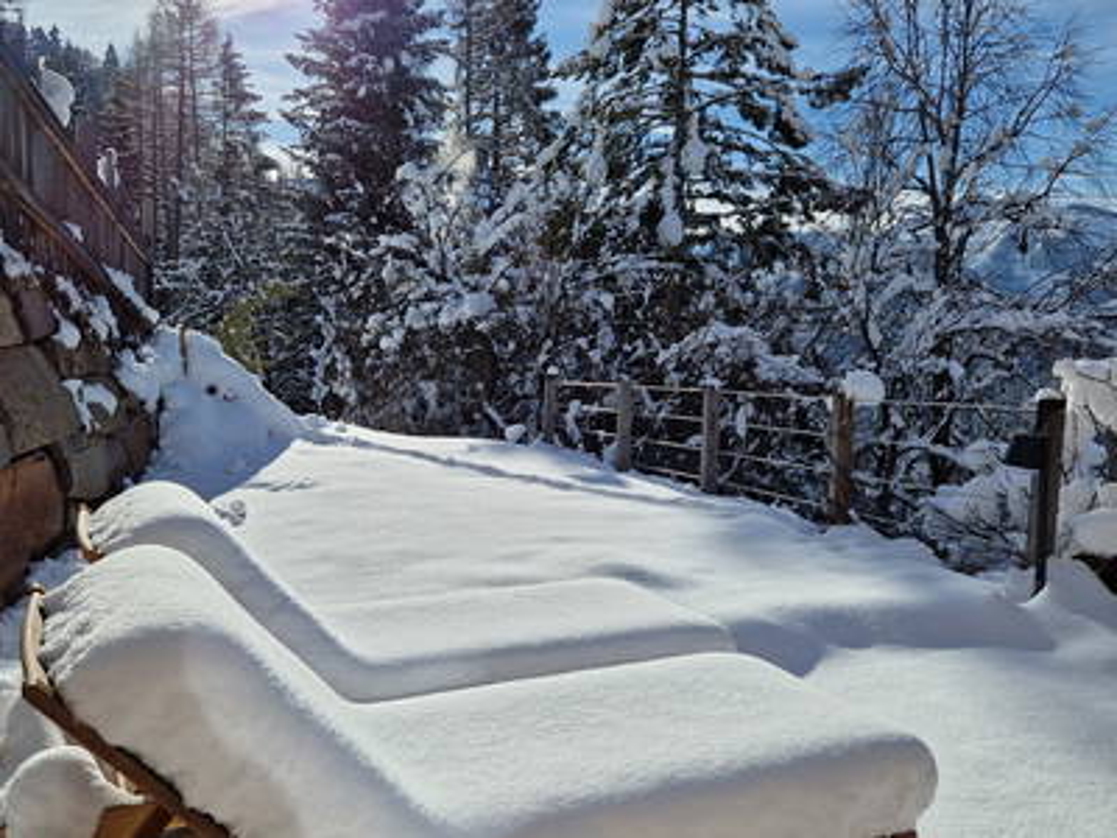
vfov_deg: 58.9
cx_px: 558
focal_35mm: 23
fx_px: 742
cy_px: 419
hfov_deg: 73.9
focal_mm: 5.4
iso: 50
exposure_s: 1/3936
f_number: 1.8
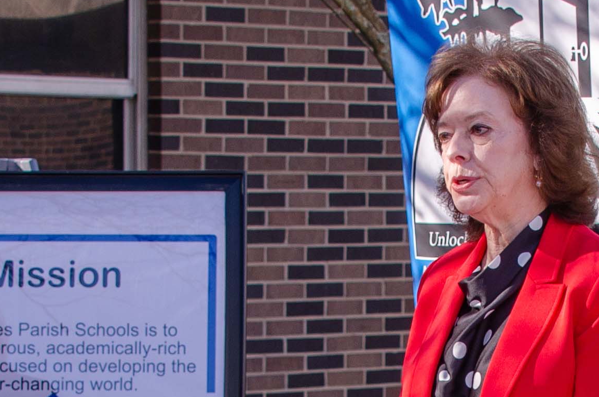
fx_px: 3403
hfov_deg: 10.0
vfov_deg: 6.6
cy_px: 517
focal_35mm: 205
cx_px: 454
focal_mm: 32
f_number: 4.2
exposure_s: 1/320
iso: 100
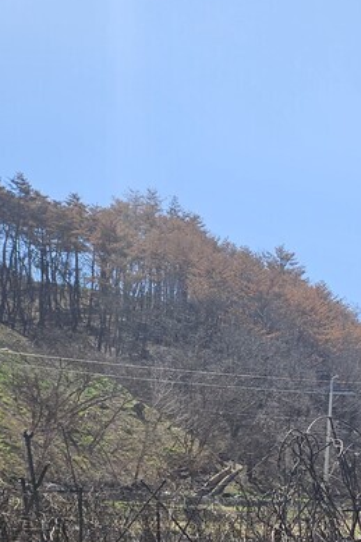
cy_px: 458
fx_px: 888
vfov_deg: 32.7
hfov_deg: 18.4
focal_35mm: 59
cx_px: 636
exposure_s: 1/1910
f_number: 1.8
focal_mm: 5.4
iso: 25
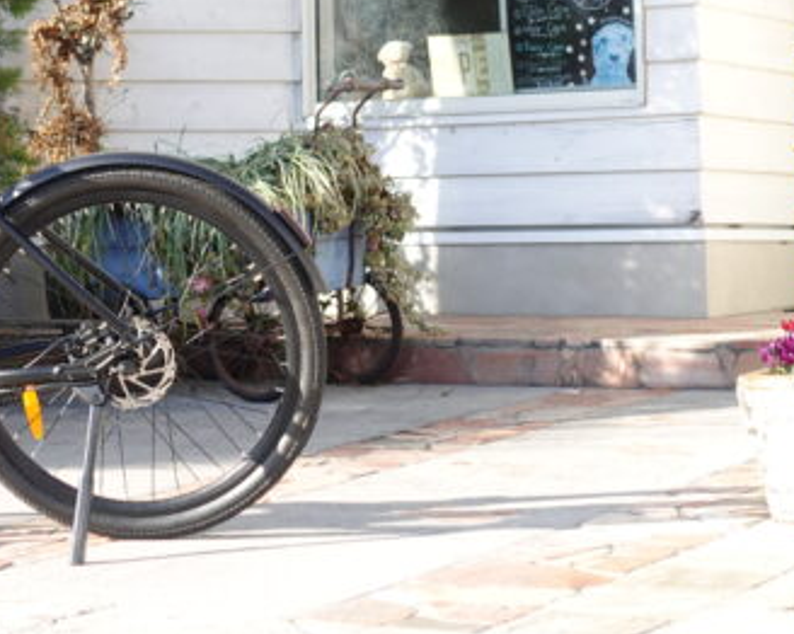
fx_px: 2466
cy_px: 106
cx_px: 65
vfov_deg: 14.6
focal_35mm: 105
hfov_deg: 18.0
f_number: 2.8
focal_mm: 17.59
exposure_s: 1/400
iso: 125
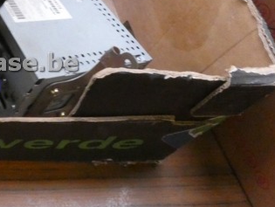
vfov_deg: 28.4
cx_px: -39
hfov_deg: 34.6
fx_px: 366
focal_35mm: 46
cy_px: -27
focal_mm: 3.6
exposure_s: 1/5
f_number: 8
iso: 1600
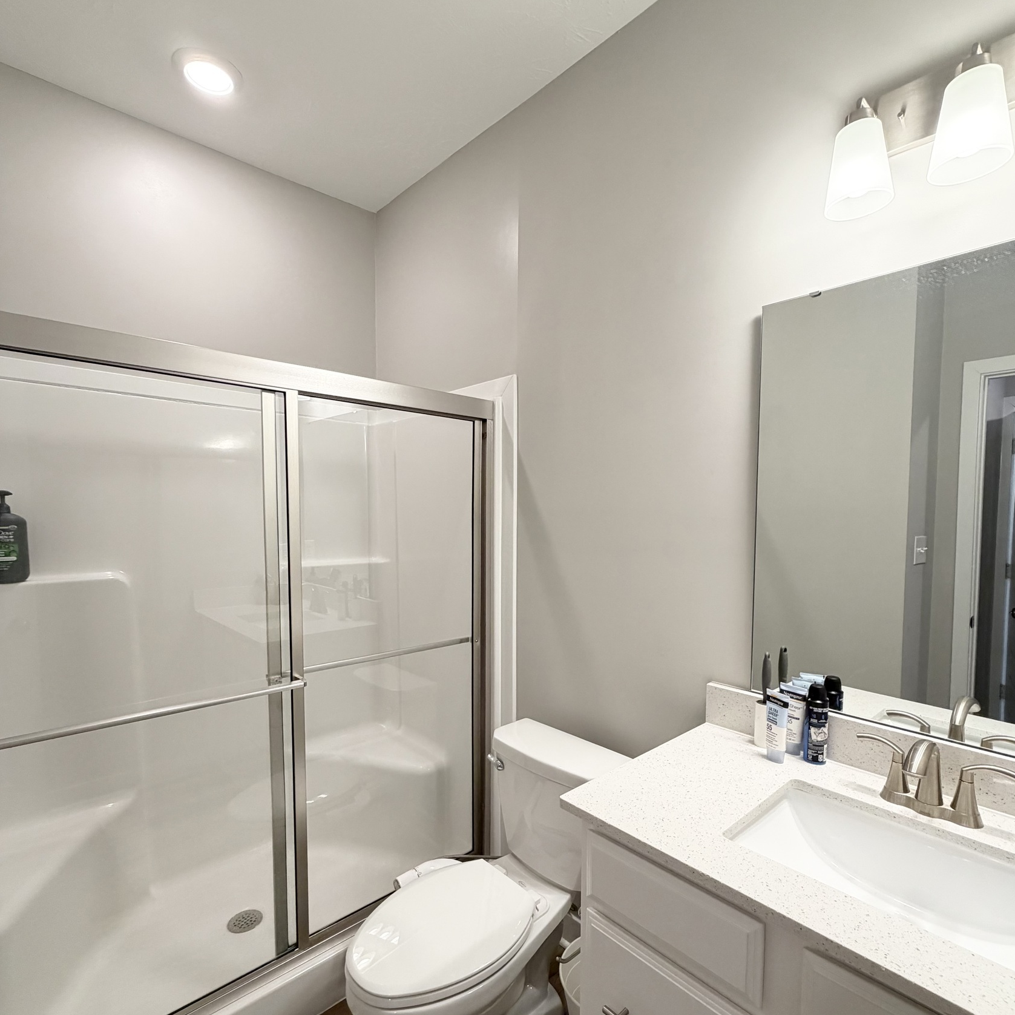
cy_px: 559
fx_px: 564
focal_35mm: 17
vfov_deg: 83.7
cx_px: 522
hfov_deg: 83.9
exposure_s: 1/120
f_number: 2.2
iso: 320
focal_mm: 2.22
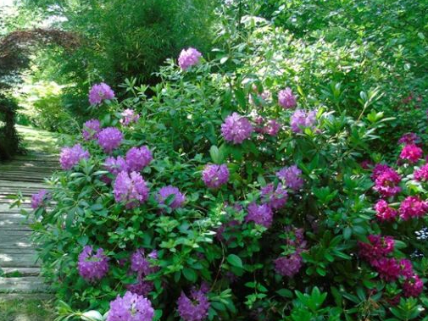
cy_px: 194
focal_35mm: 38
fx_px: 470
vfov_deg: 37.6
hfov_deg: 48.8
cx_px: 181
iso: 80
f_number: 3.4
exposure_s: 1/60
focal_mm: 4.4
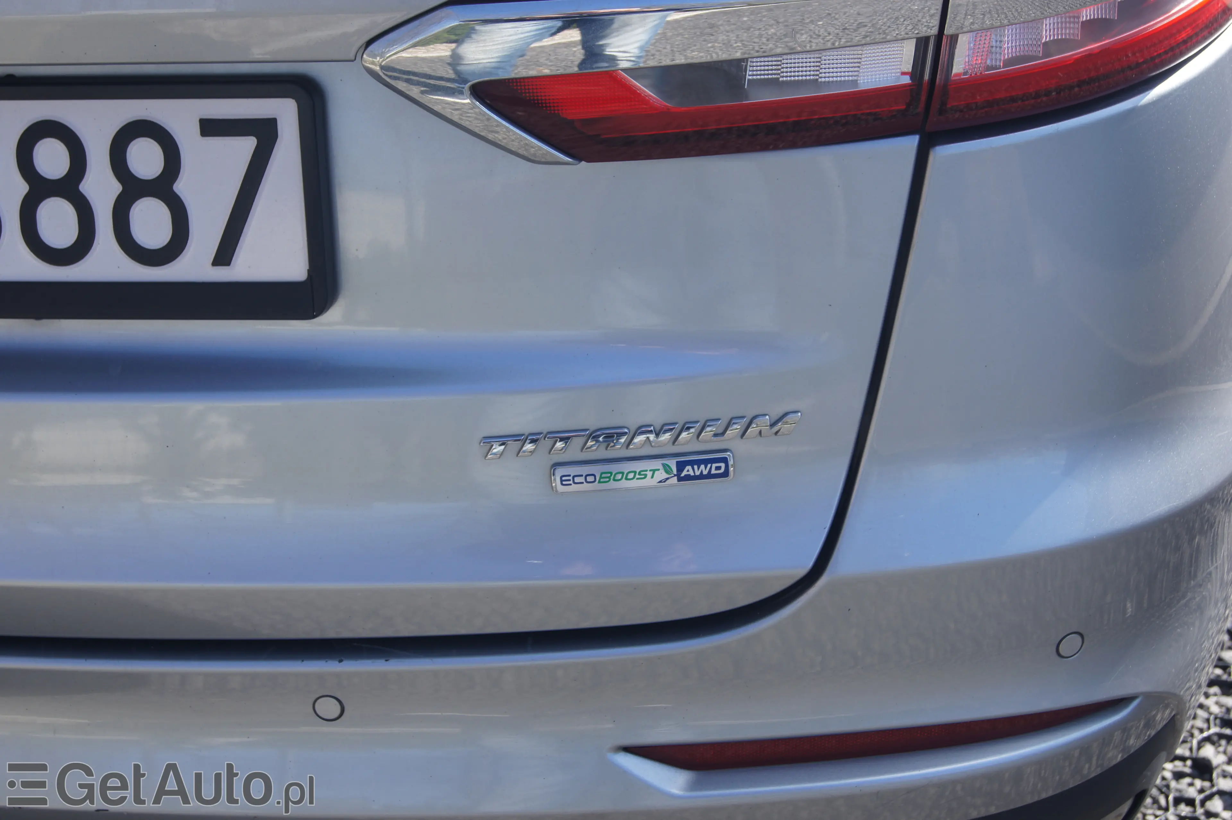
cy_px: 410
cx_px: 616
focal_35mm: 52
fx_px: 1796
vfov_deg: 25.7
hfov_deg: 37.9
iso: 100
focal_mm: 35
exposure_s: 1/125
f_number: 7.1
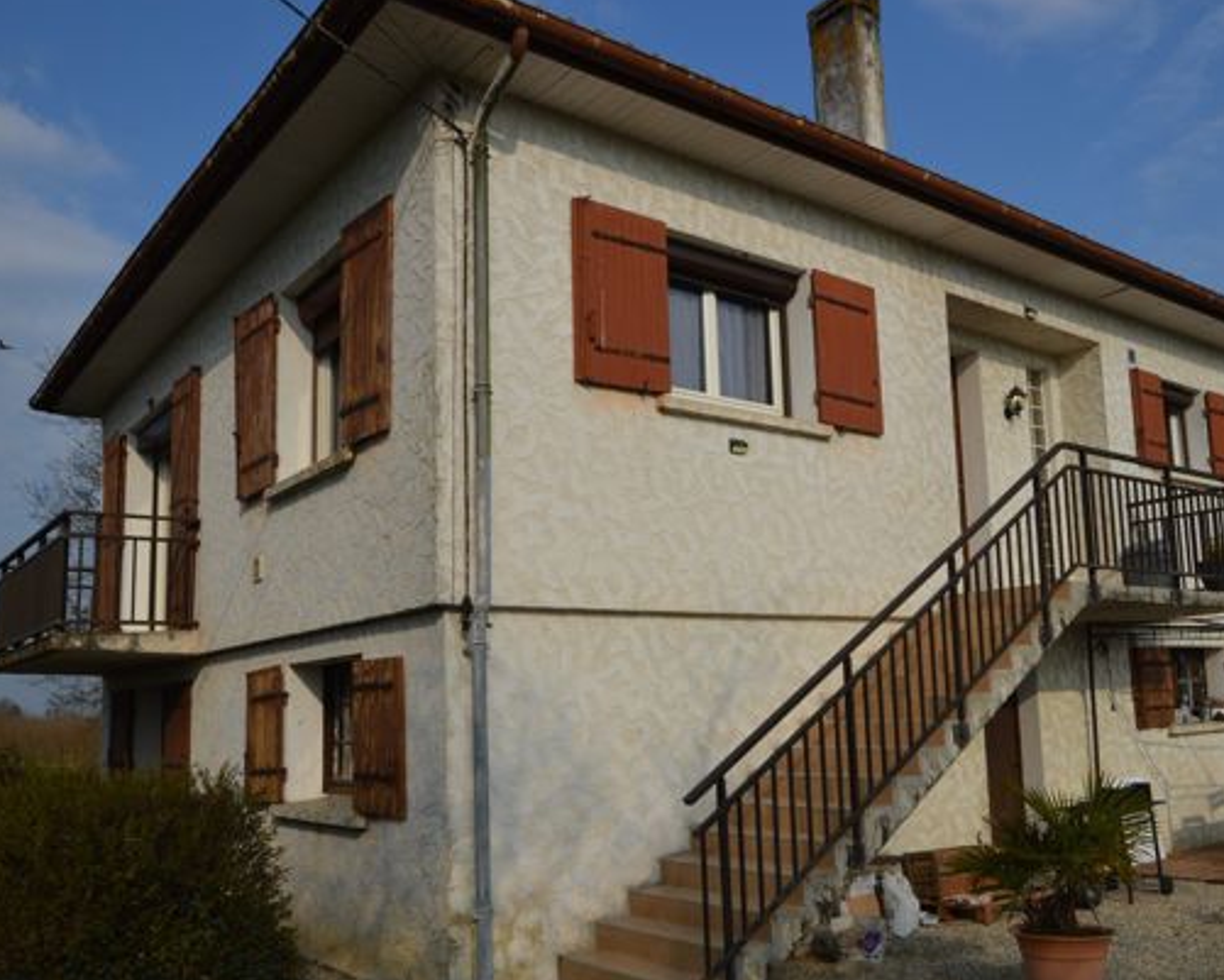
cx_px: 729
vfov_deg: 48.9
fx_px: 1075
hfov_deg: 58.9
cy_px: 557
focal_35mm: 30
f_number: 9
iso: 100
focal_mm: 15
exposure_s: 1/320
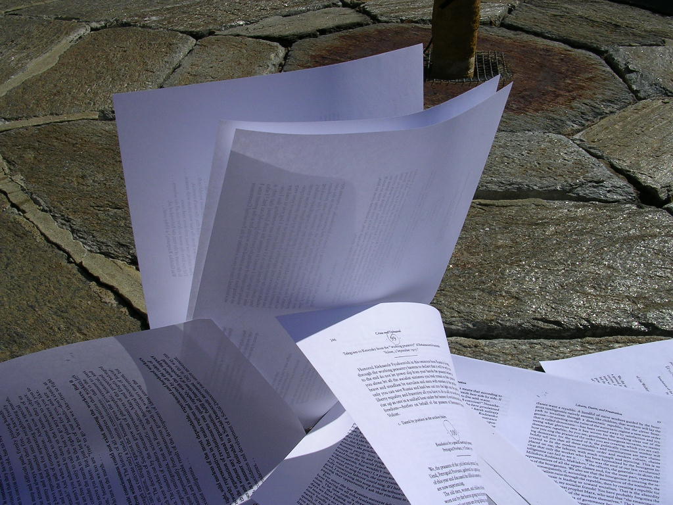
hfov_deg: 49.0
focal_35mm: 38
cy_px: 252
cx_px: 336
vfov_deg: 37.7
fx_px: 739
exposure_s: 1/1155
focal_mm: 5.8
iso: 50
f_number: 5.6
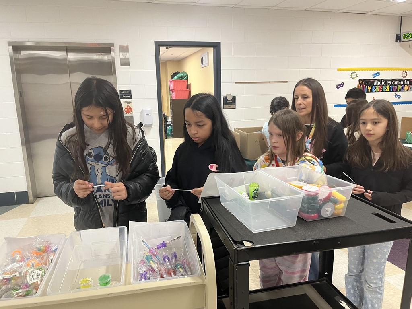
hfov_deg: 67.3
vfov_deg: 53.1
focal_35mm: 26
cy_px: 154
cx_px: 206
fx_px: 309
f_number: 1.6
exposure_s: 1/60
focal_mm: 5.1
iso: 200
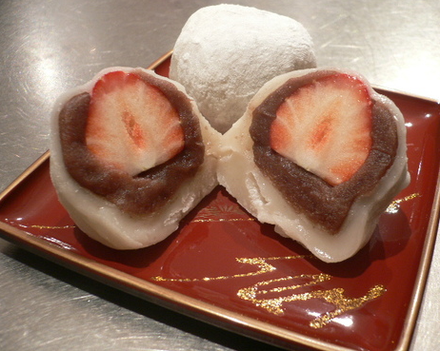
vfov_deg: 40.1
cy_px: 175
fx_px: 482
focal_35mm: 37
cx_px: 236
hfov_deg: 49.1
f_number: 2.8
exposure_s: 1/8
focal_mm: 5.8
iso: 100
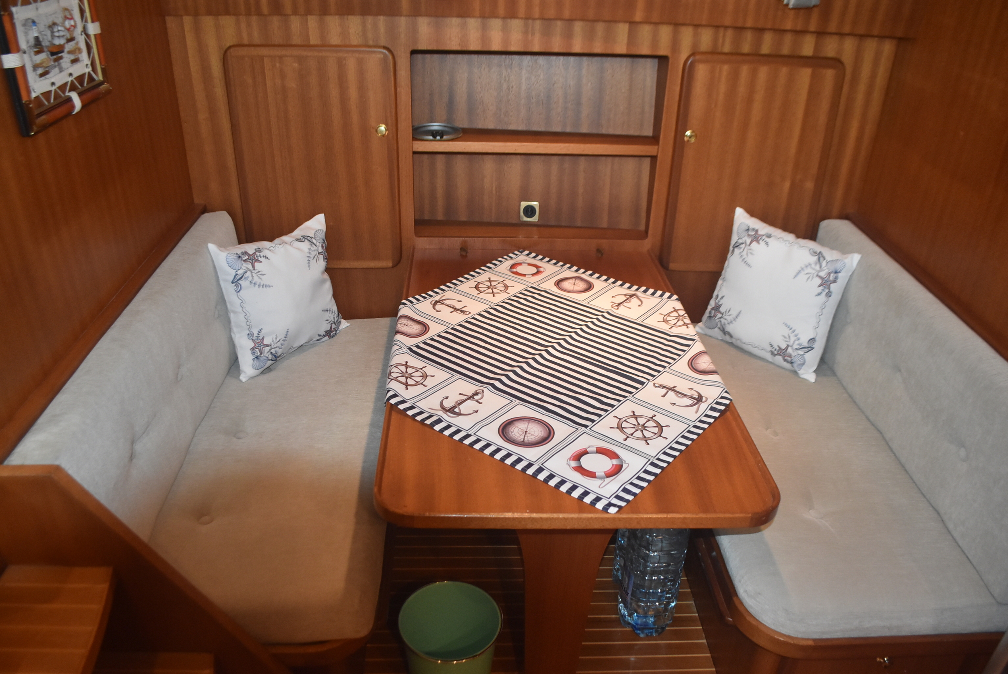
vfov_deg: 48.0
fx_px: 757
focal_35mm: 27
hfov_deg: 67.3
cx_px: 504
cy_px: 337
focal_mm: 18
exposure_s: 1/60
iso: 1600
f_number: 3.5
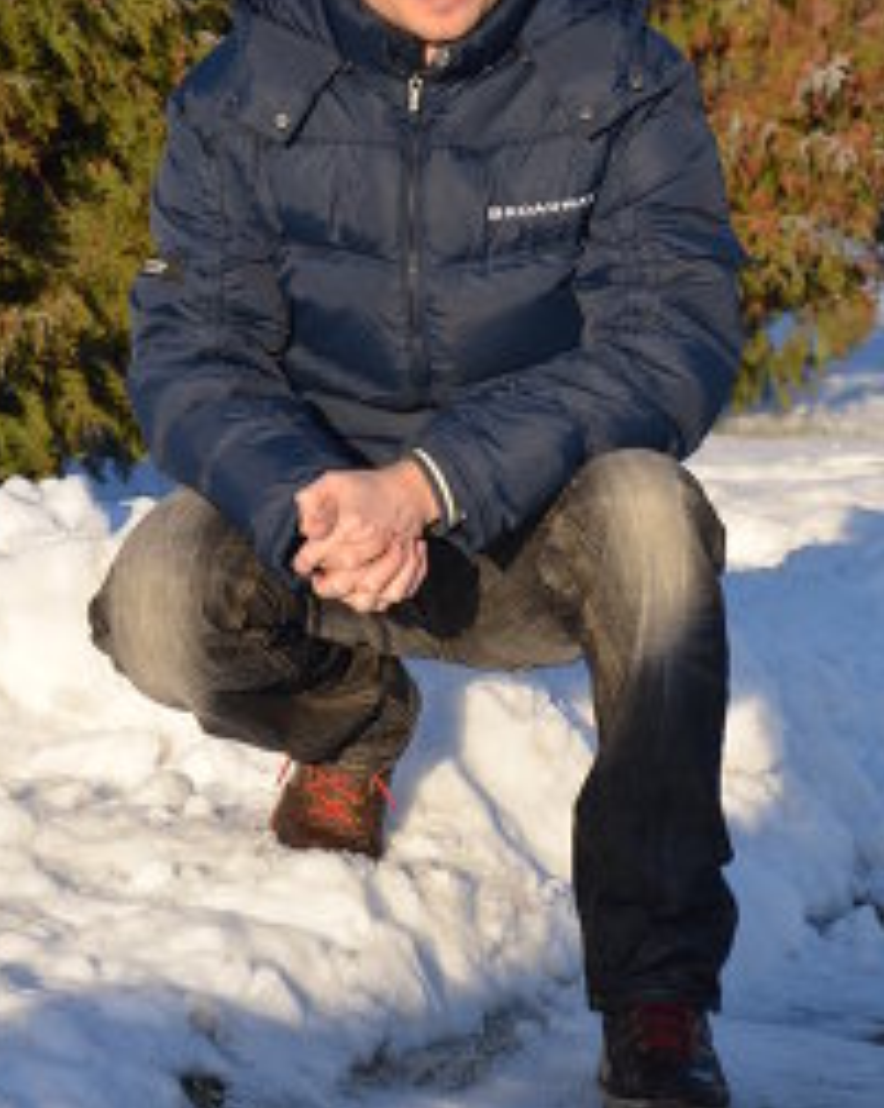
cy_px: 361
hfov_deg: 6.7
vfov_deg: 8.4
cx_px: 473
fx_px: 7527
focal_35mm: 230
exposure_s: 1/200
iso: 100
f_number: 8
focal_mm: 105
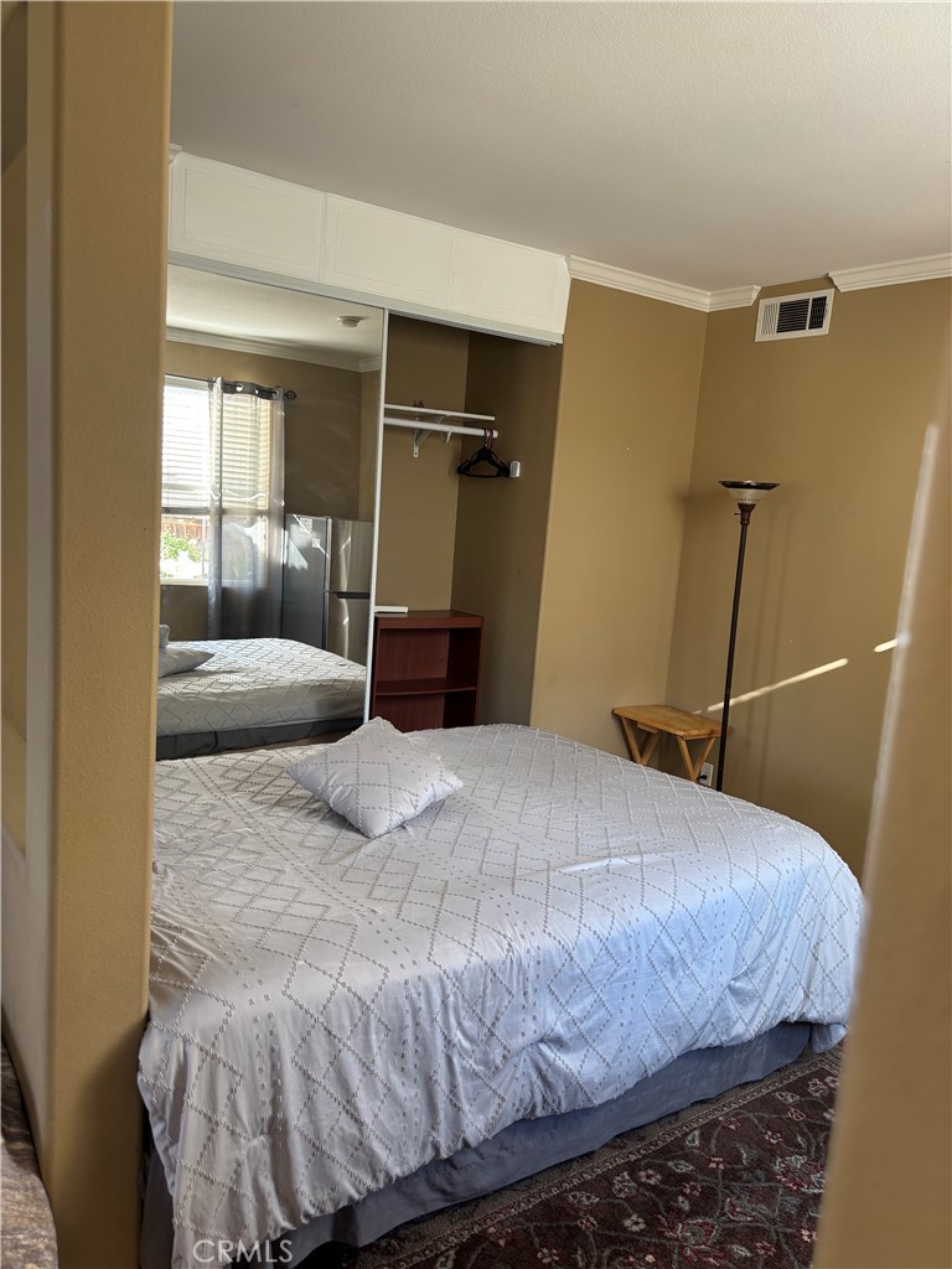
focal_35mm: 26
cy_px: 634
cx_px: 476
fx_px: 953
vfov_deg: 67.3
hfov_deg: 53.1
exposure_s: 1/120
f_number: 1.6
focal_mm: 5.96
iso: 125
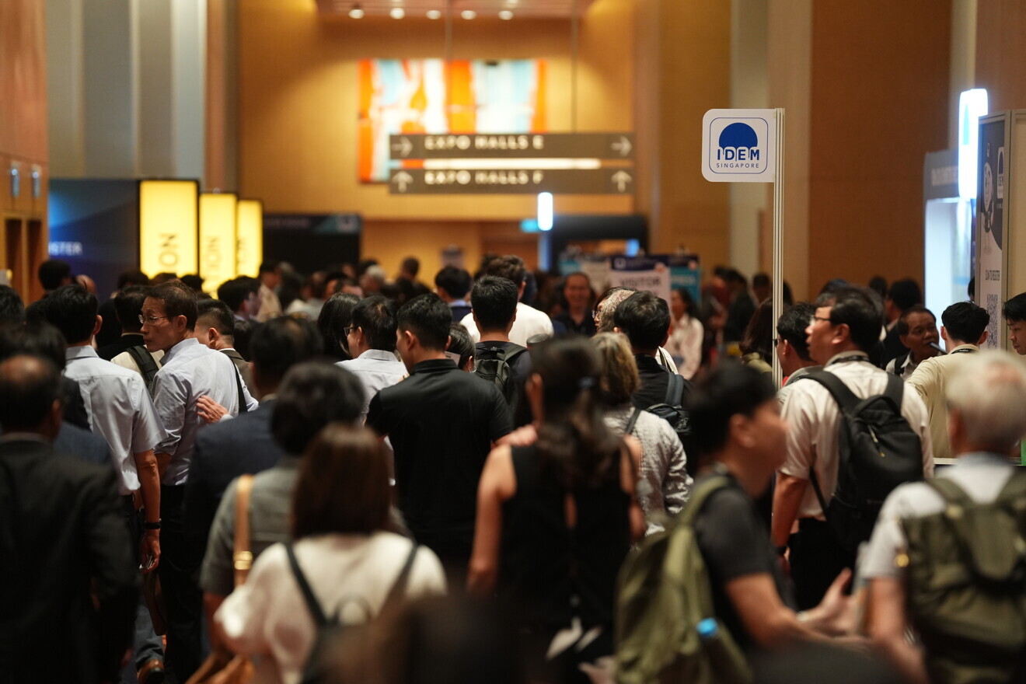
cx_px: 513
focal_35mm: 200
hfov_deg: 10.3
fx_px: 5700
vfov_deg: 6.9
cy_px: 342
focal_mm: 200
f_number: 3.5
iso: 3200
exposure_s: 1/160
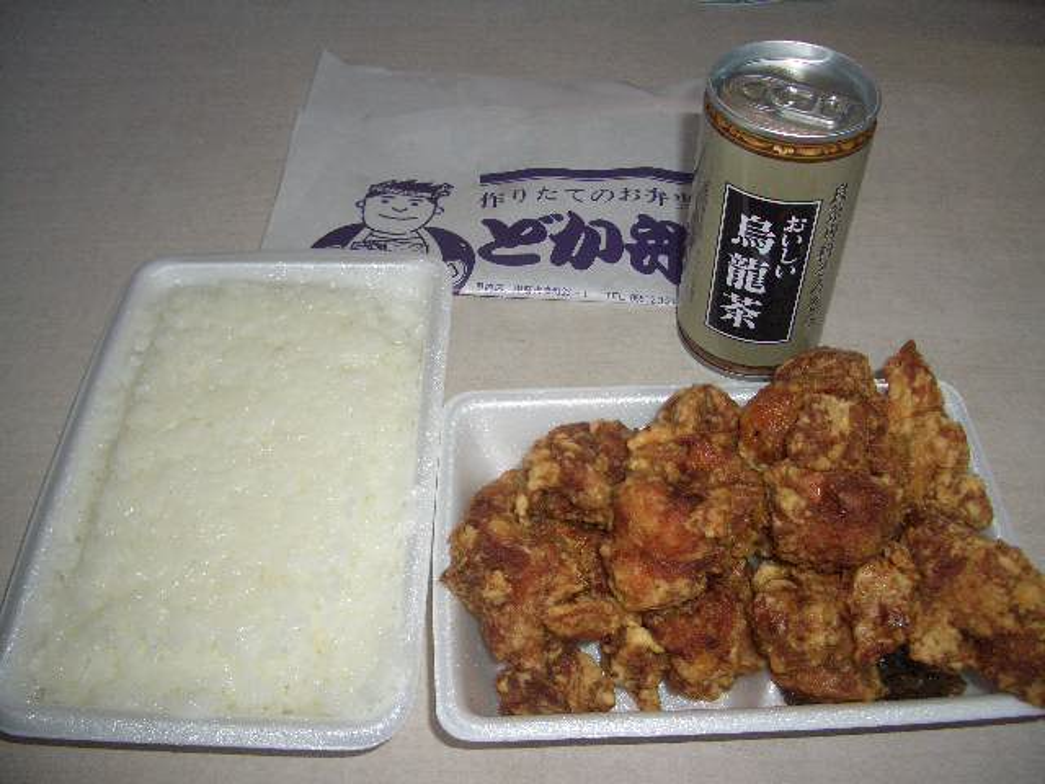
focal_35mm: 35
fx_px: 1057
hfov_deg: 52.6
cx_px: 522
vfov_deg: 40.7
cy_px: 392
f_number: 2.6
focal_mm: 5.8
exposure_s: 1/60
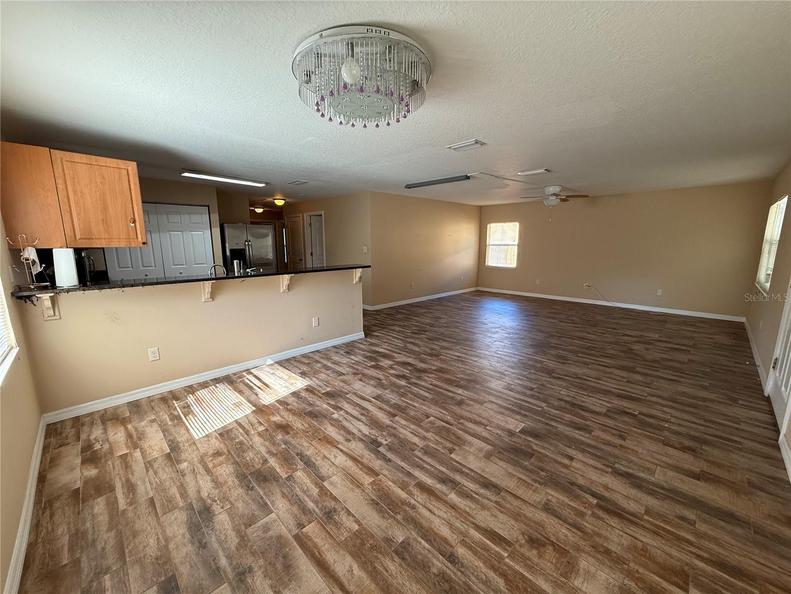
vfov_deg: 85.7
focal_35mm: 14
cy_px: 297
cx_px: 396
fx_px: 320
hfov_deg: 102.1
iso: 160
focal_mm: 2.22
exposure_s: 1/120
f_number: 2.2
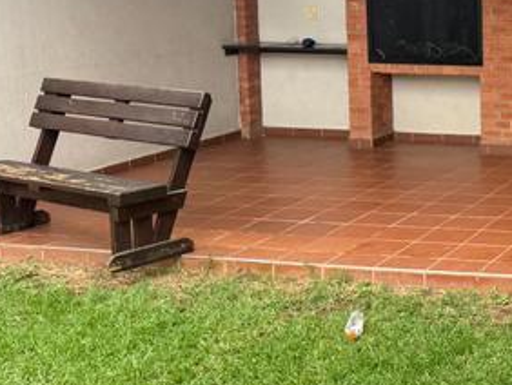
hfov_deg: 25.1
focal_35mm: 68
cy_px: 85
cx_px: 646
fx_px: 1007
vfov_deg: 21.4
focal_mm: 6.76
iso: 80
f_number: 1.78
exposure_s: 1/121
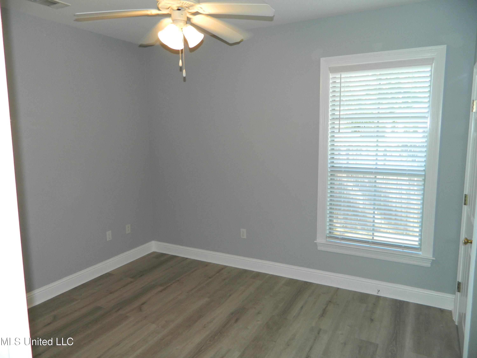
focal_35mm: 25
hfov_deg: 69.4
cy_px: 179
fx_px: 344
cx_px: 238
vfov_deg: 54.9
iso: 110
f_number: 3.1
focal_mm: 4.5
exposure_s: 1/40
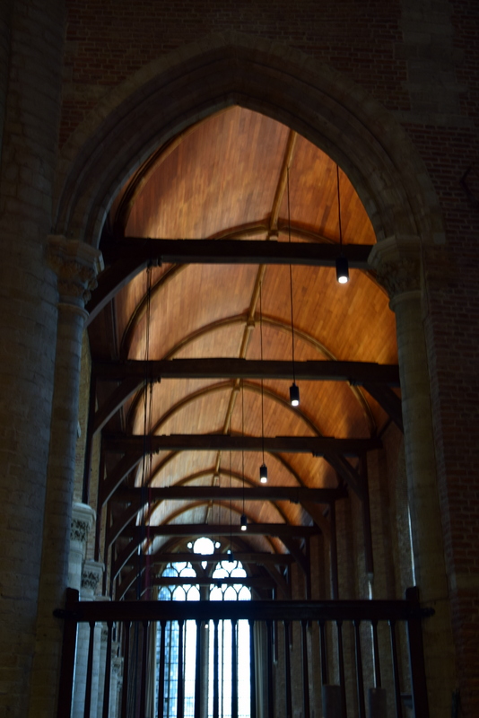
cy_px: 359
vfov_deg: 38.9
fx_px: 1017
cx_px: 240
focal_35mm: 51
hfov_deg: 26.5
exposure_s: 1/3
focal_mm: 34
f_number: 4.2
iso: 125
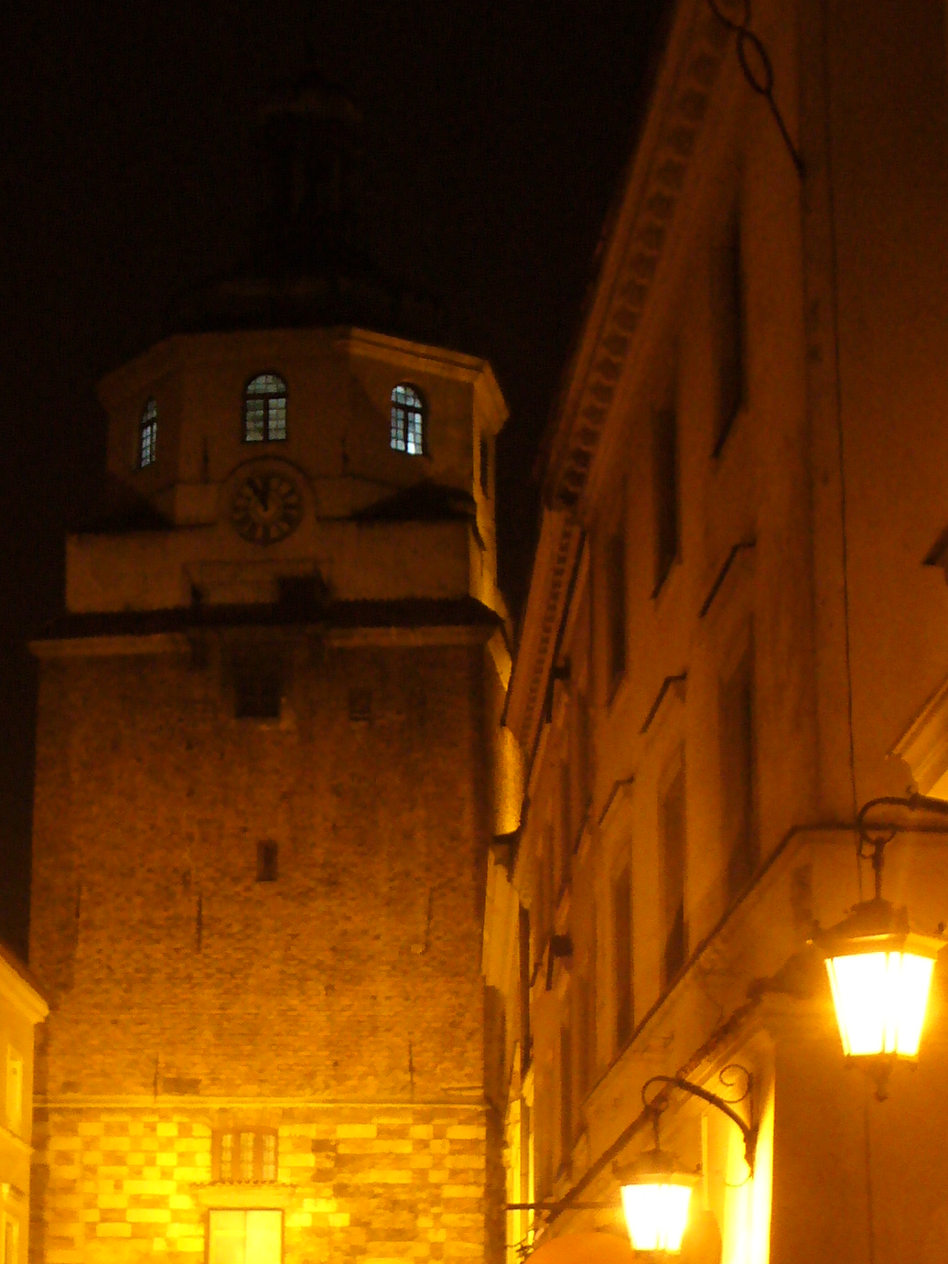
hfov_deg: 16.5
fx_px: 3249
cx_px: 175
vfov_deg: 21.8
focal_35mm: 89
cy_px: 920
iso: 200
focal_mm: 7.9
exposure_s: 1/8
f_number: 3
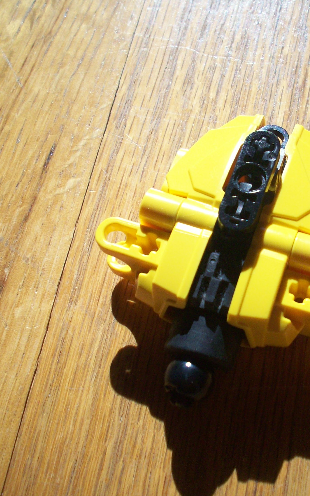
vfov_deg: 38.2
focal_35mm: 53
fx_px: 716
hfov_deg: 24.2
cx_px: 232
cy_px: 247
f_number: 5.6
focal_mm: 6.2
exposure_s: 1/199
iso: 80
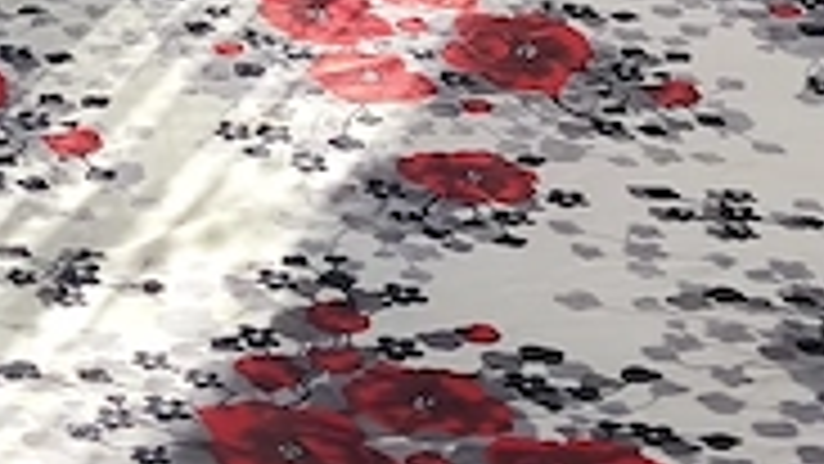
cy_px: -455
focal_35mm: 137
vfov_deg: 8.4
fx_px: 2994
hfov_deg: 15.5
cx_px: 77
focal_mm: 6.18
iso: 50
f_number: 1.65
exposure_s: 1/162
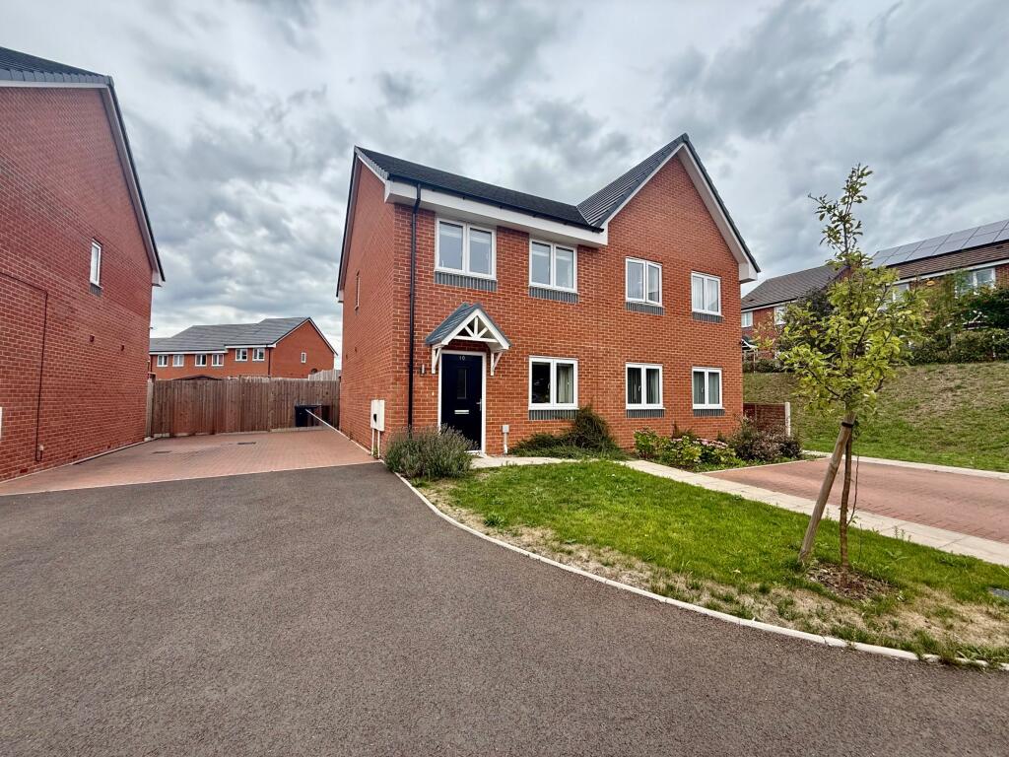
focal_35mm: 14
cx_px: 504
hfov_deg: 102.1
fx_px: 408
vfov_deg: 85.7
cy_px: 378
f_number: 2.2
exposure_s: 1/1145
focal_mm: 2.22
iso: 64
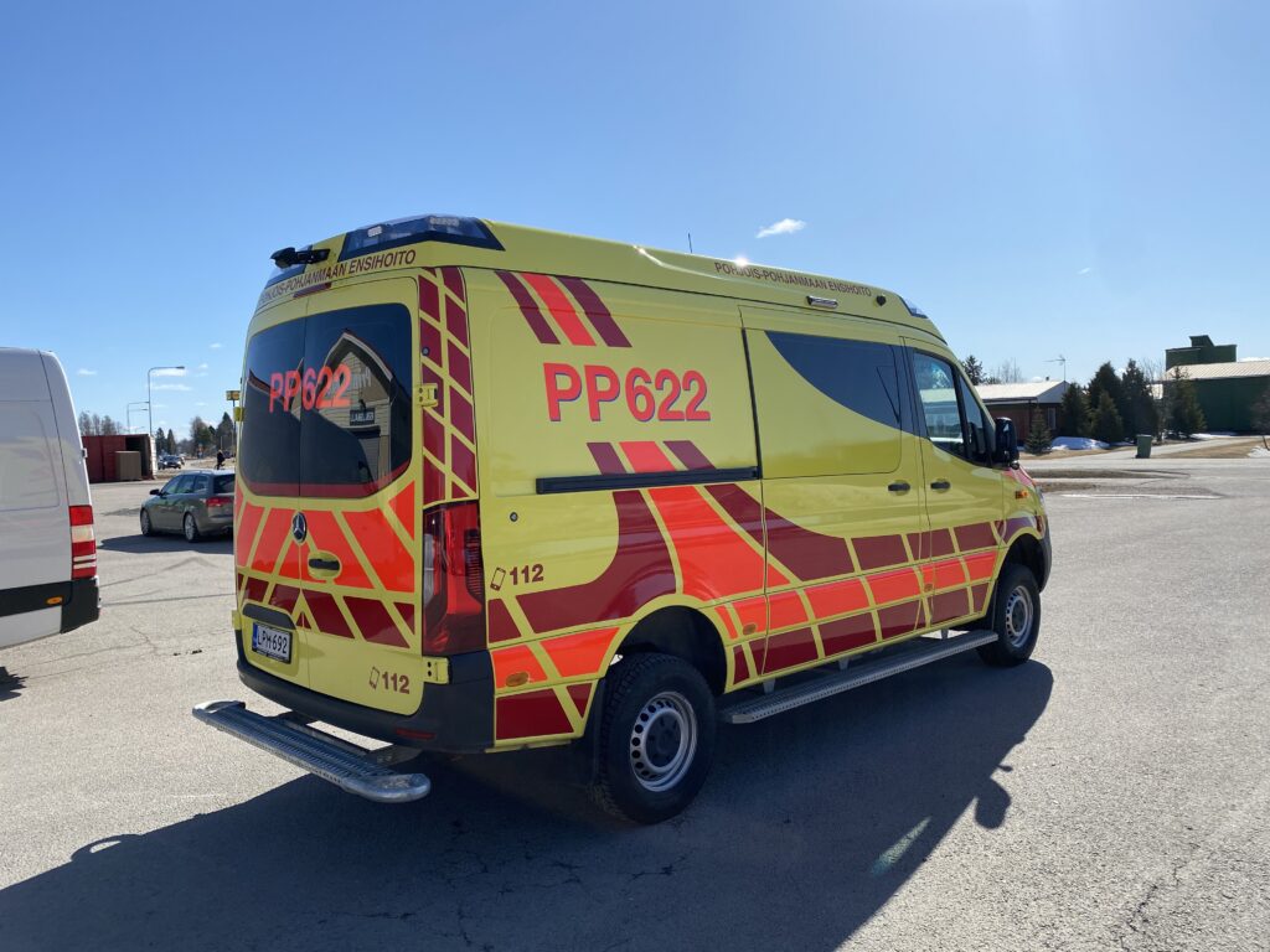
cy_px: 476
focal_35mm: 26
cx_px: 635
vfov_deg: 53.1
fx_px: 954
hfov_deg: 67.3
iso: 32
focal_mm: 4.25
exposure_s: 1/3984
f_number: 1.8
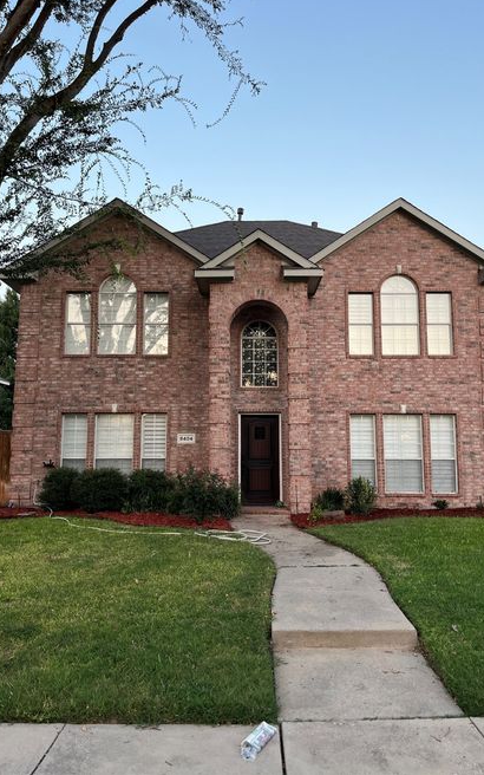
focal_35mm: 28
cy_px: 382
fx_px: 591
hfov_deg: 44.5
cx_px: 243
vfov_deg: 66.5
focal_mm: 5.1
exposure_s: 1/122
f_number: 1.6
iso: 64
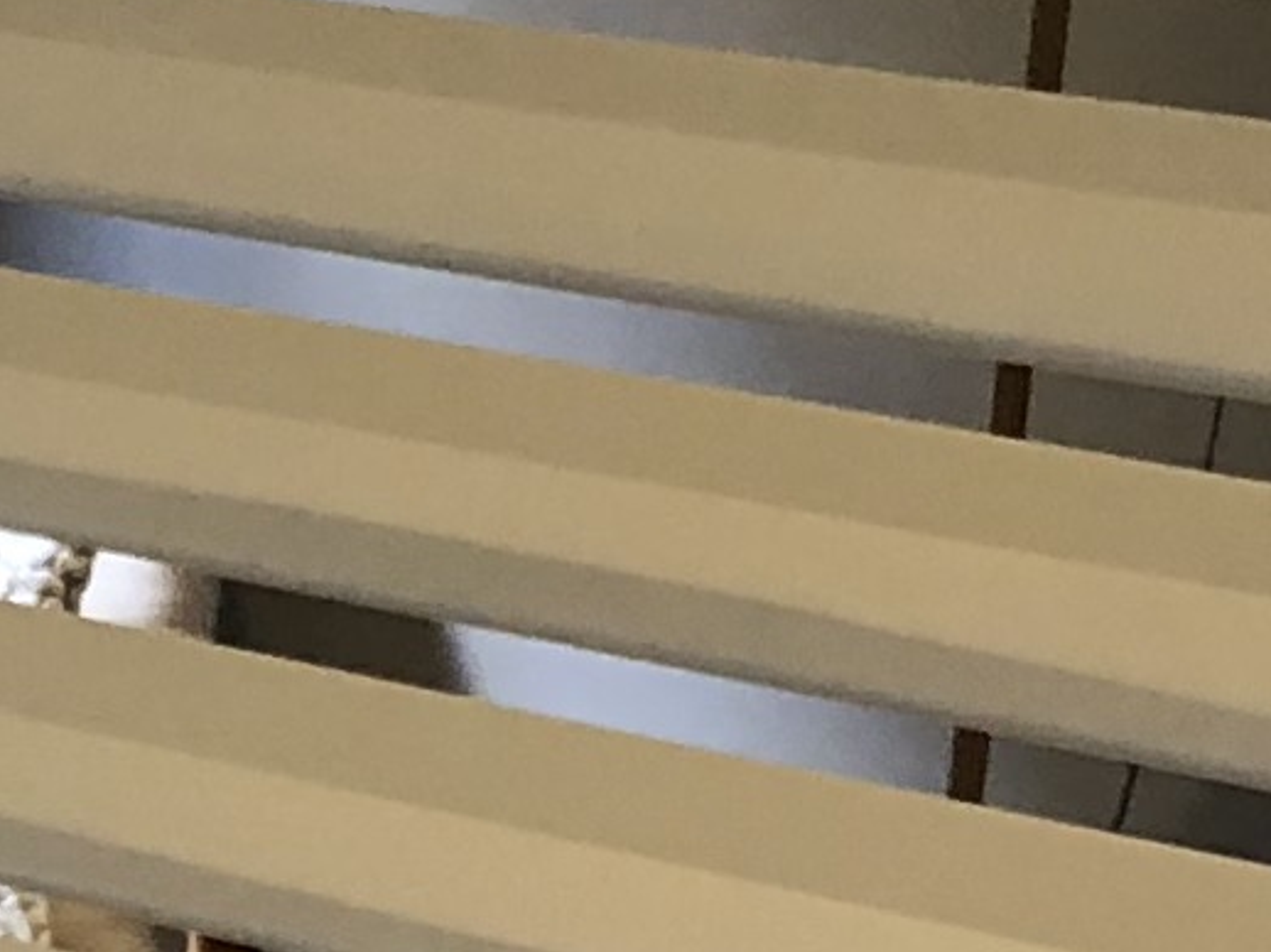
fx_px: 8001
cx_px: -827
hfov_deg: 8.8
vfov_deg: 6.7
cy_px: -555
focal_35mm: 218
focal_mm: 3.99
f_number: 1.8
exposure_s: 1/33
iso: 25
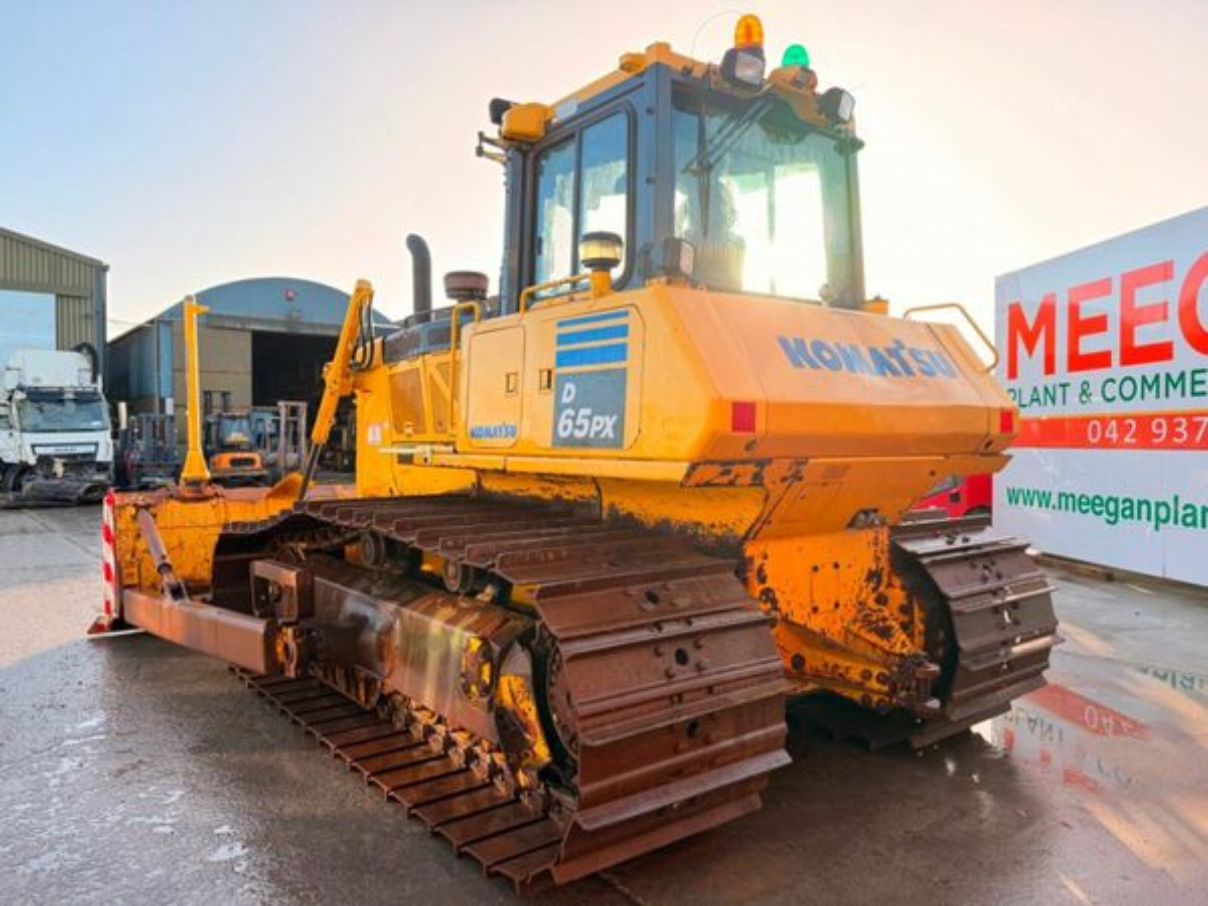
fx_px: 838
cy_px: 453
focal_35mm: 24
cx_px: 604
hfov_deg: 71.6
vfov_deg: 56.8
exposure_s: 1/379
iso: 100
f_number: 1.78
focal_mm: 6.76
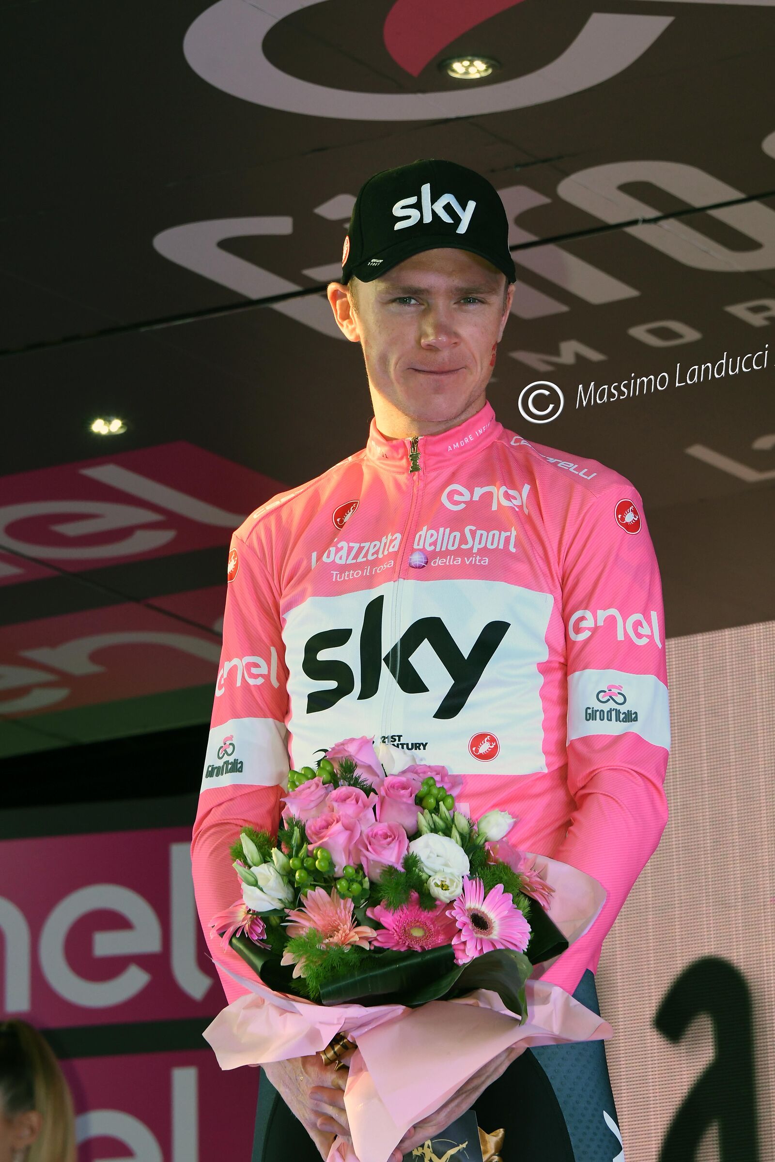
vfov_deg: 11.0
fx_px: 6054
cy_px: 581
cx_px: 388
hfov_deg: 7.3
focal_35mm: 188
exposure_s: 1/640
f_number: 8
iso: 1250
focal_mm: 125
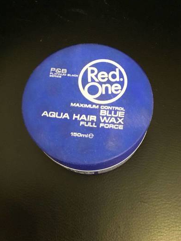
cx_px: 104
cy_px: 122
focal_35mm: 36
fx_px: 251
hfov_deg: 39.6
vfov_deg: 51.3
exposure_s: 1/17
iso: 500
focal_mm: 3.3
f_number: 2.4
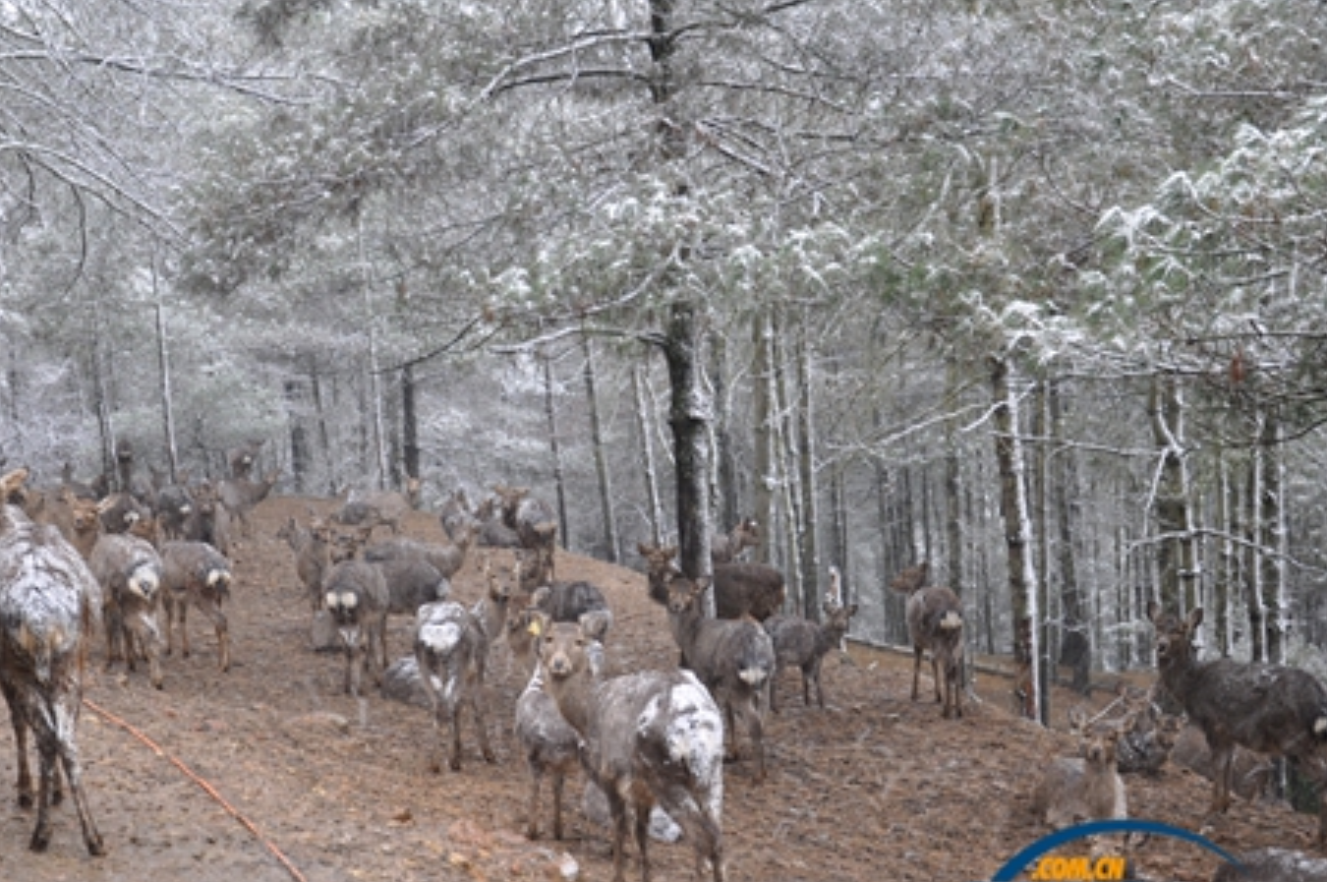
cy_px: 487
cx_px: 607
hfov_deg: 39.6
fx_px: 1841
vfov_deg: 26.9
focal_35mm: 50
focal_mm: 30
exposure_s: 1/80
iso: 400
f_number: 4.5
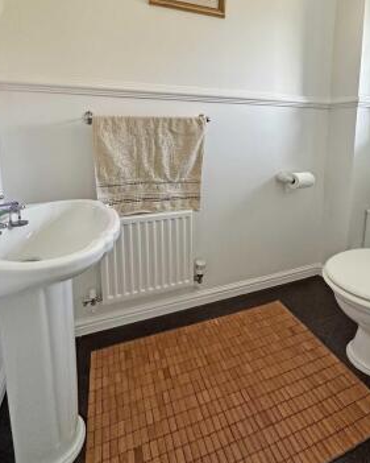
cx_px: 203
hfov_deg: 76.8
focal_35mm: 17
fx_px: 233
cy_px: 224
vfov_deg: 89.6
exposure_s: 1/99
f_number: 2.2
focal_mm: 2.22
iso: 250
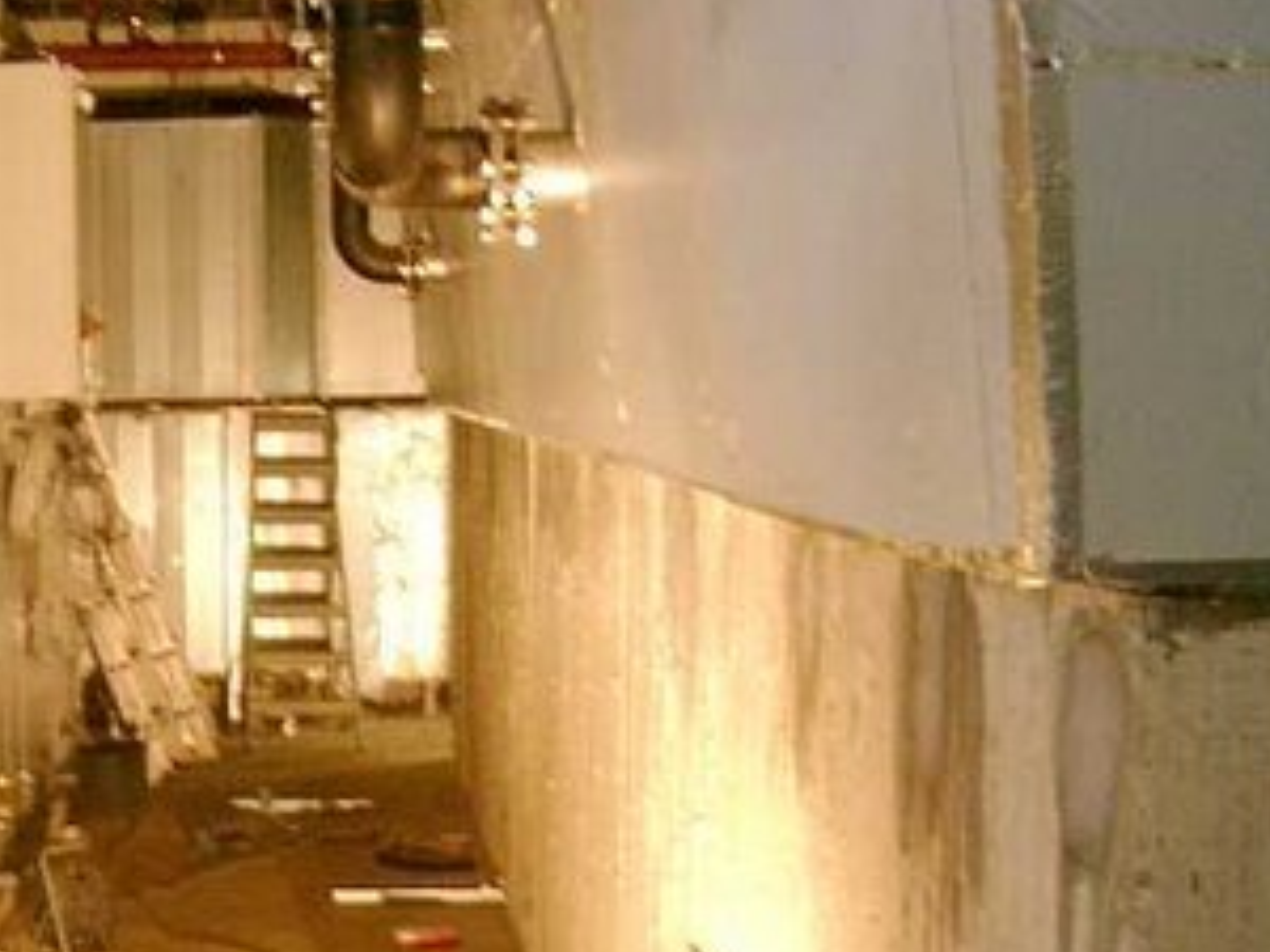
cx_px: 288
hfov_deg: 25.9
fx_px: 2715
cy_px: 914
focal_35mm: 74
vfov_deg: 19.4
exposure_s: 1/8
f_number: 2.6
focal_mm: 7.6
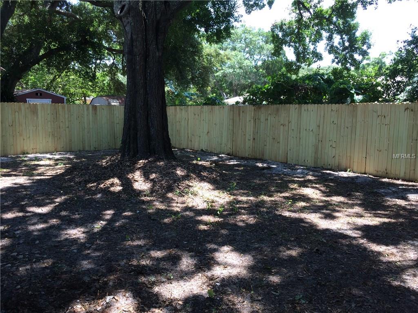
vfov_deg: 46.8
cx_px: 209
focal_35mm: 30
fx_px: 362
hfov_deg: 60.0
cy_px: 156
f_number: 2.2
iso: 32
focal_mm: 4.12
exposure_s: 1/253
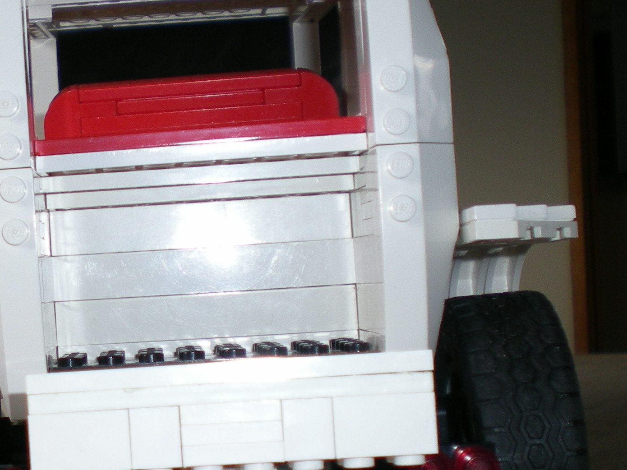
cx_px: 27
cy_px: 248
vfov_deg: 17.6
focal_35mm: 84
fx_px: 1521
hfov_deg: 22.5
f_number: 3.1
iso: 50
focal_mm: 6.3
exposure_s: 1/30
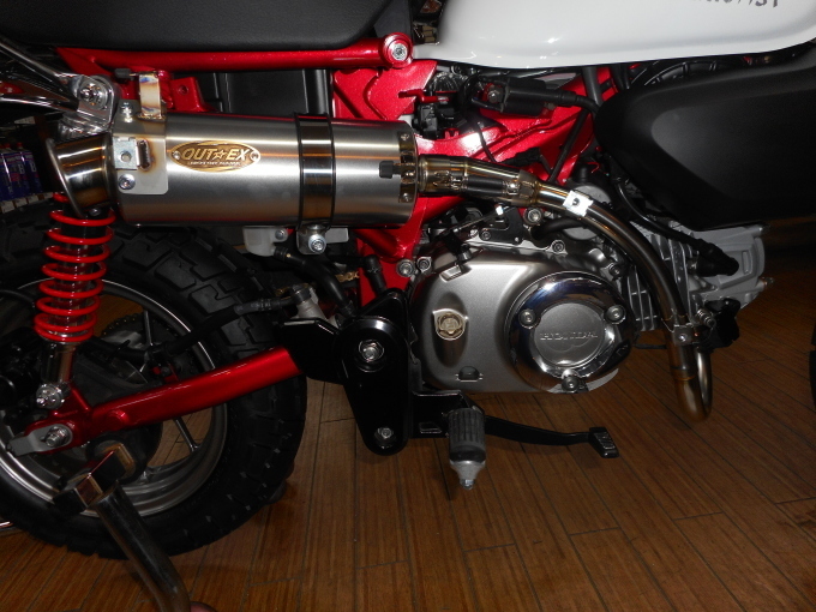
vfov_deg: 54.9
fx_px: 589
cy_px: 306
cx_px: 408
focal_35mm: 25
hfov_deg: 69.4
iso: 80
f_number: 3.7
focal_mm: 4.5
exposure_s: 1/25
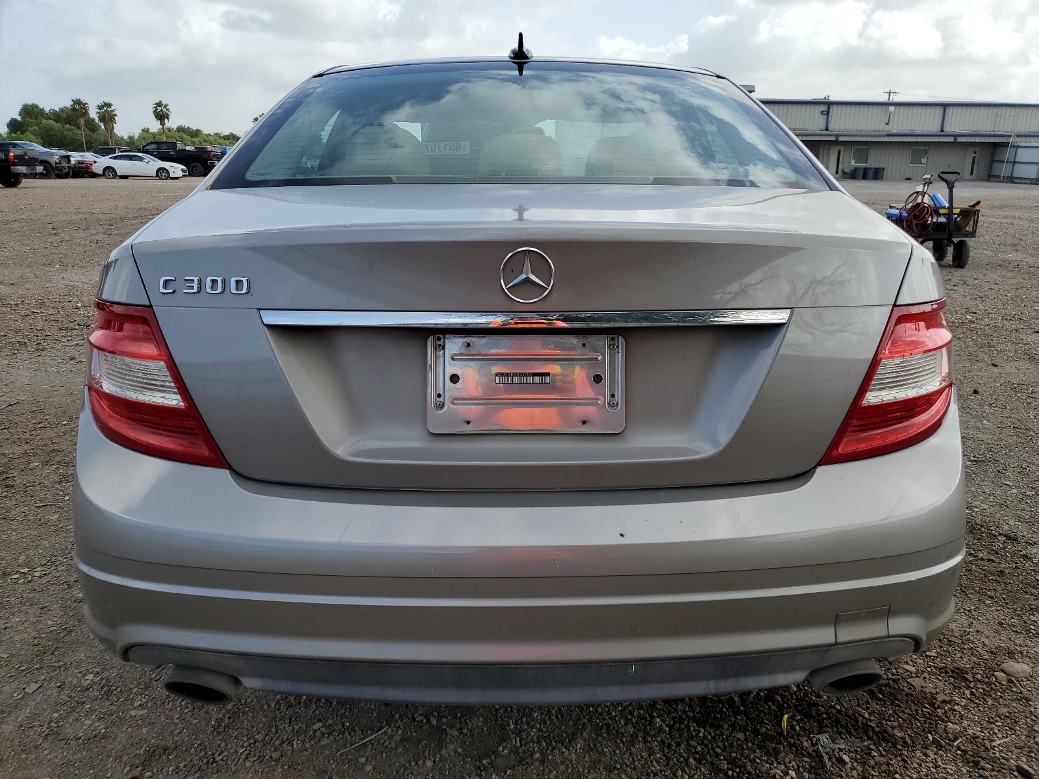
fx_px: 780
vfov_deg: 53.1
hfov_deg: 67.3
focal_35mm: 26
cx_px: 520
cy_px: 390
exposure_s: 1/2500
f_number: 1.5
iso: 50
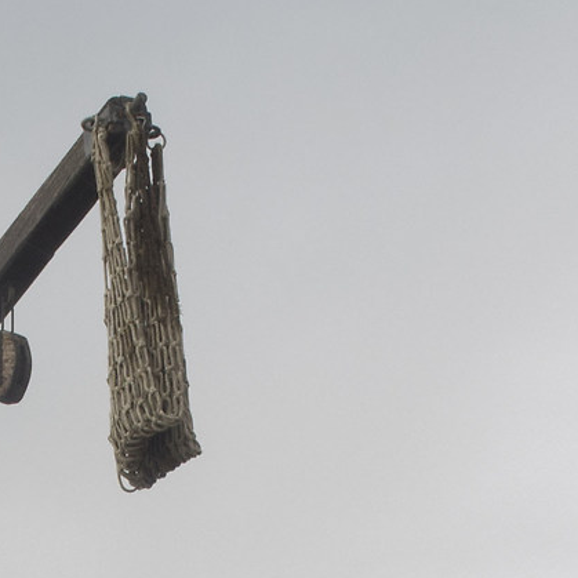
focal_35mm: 204
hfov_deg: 8.5
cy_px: 874
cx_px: -126
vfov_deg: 8.4
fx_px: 3854
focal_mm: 28
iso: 800
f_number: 13
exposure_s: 1/50
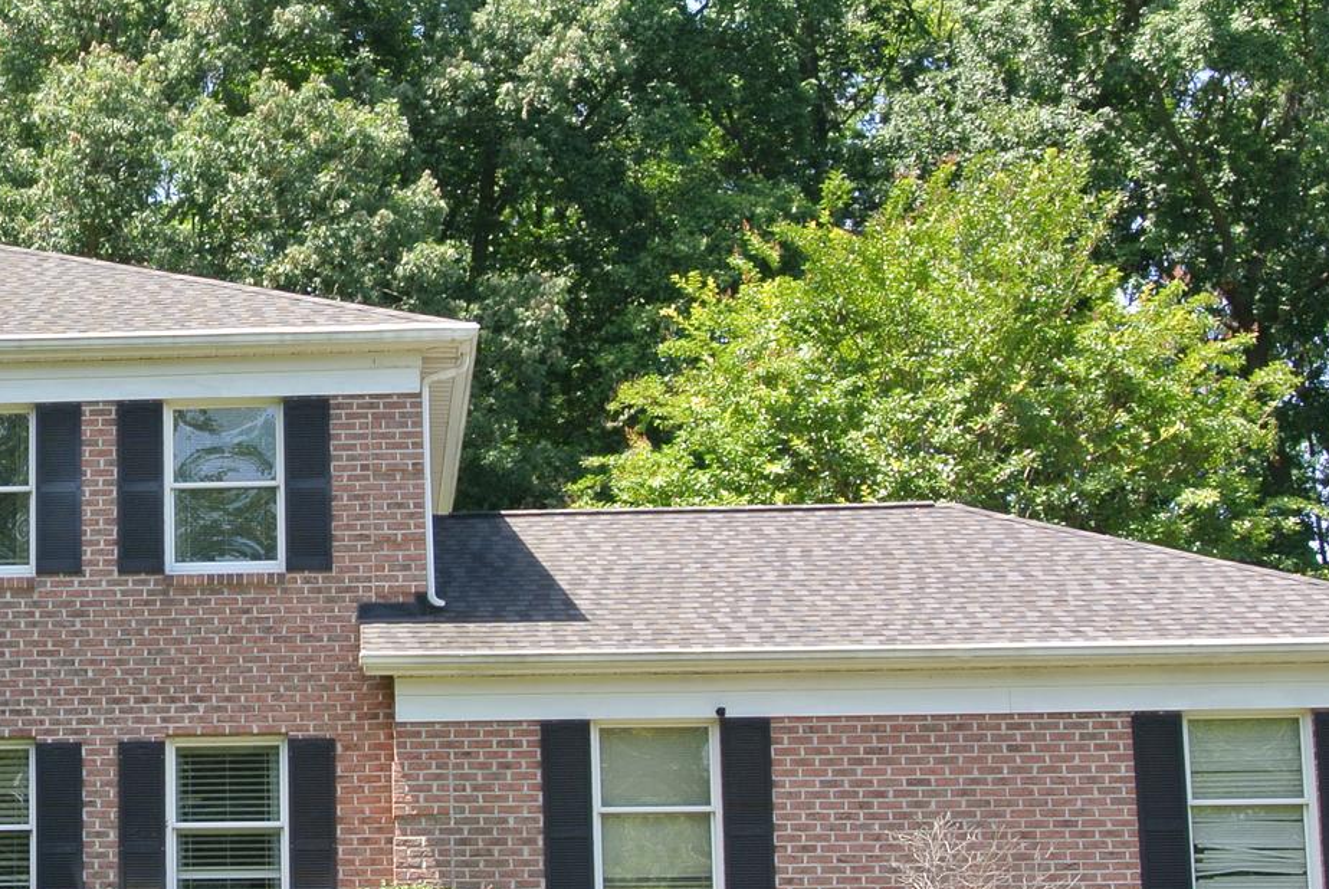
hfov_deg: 23.9
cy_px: 629
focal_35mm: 82
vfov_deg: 16.6
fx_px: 3030
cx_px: 81
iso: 100
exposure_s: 1/60
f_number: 6.3
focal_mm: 14
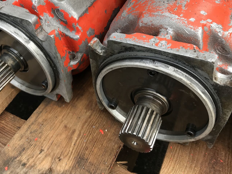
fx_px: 235
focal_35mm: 35
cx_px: 97
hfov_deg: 52.4
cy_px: 69
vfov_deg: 40.5
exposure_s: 1/422
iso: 20
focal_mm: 3.99
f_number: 1.8
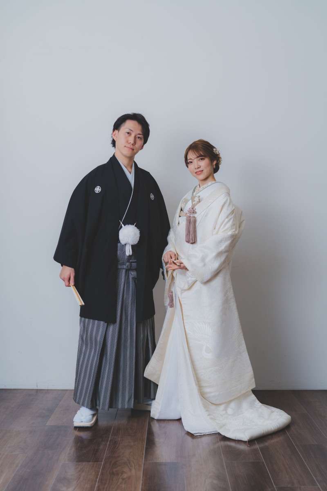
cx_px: 164
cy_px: 246
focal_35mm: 50
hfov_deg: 27.0
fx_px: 681
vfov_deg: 39.6
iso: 200
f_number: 2.8
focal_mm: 50
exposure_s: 1/125
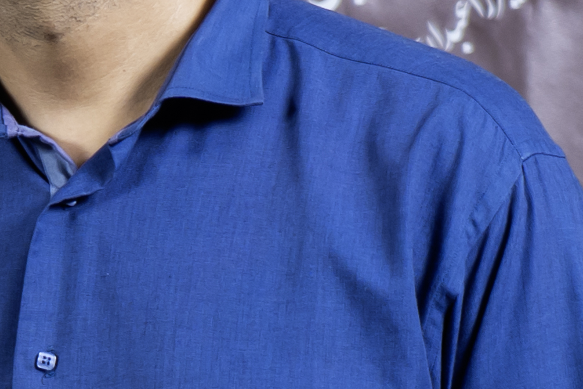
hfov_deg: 4.9
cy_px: 621
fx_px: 6672
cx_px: -631
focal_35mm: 412
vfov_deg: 3.3
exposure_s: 1/125
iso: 320
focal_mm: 69
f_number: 4
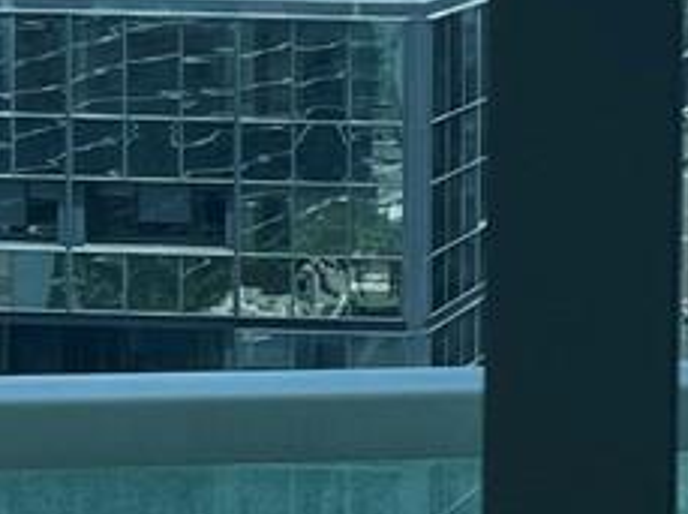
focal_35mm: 182
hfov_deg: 10.2
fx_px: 3612
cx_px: 1292
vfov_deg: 8.1
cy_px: -111
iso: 50
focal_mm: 5.7
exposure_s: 1/2165
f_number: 1.5
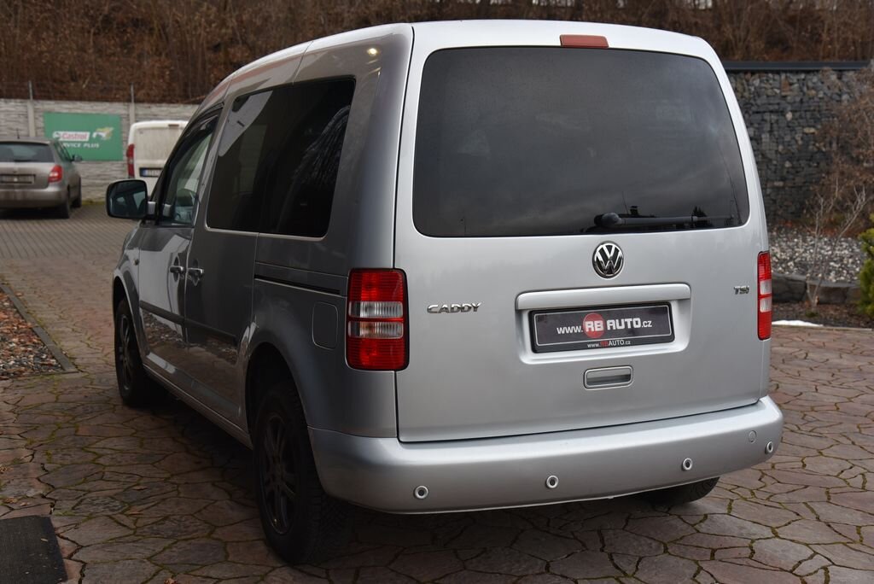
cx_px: 437
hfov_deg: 41.1
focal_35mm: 48
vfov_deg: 28.1
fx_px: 1166
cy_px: 292
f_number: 5.6
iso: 500
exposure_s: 1/125
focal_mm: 48
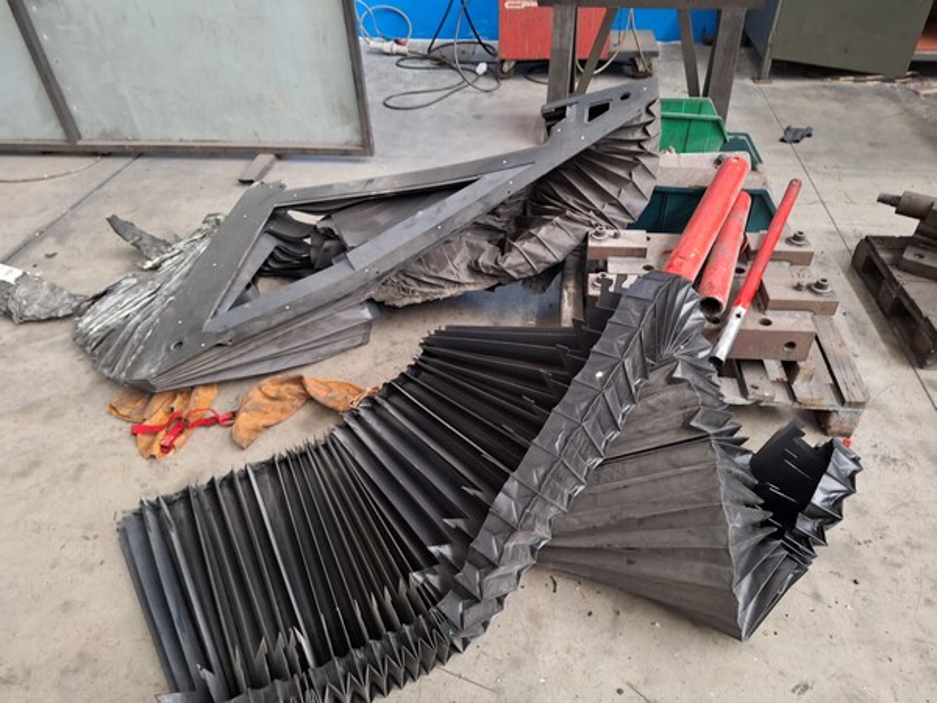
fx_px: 623
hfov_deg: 73.9
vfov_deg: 58.9
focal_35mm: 23
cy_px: 352
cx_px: 468
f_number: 1.8
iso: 320
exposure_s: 1/24
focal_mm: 5.54
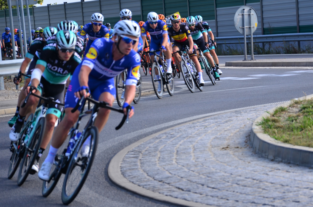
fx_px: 1367
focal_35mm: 158
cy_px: 104
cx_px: 156
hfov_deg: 13.1
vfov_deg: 8.7
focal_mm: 105
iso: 100
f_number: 5.6
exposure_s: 1/320
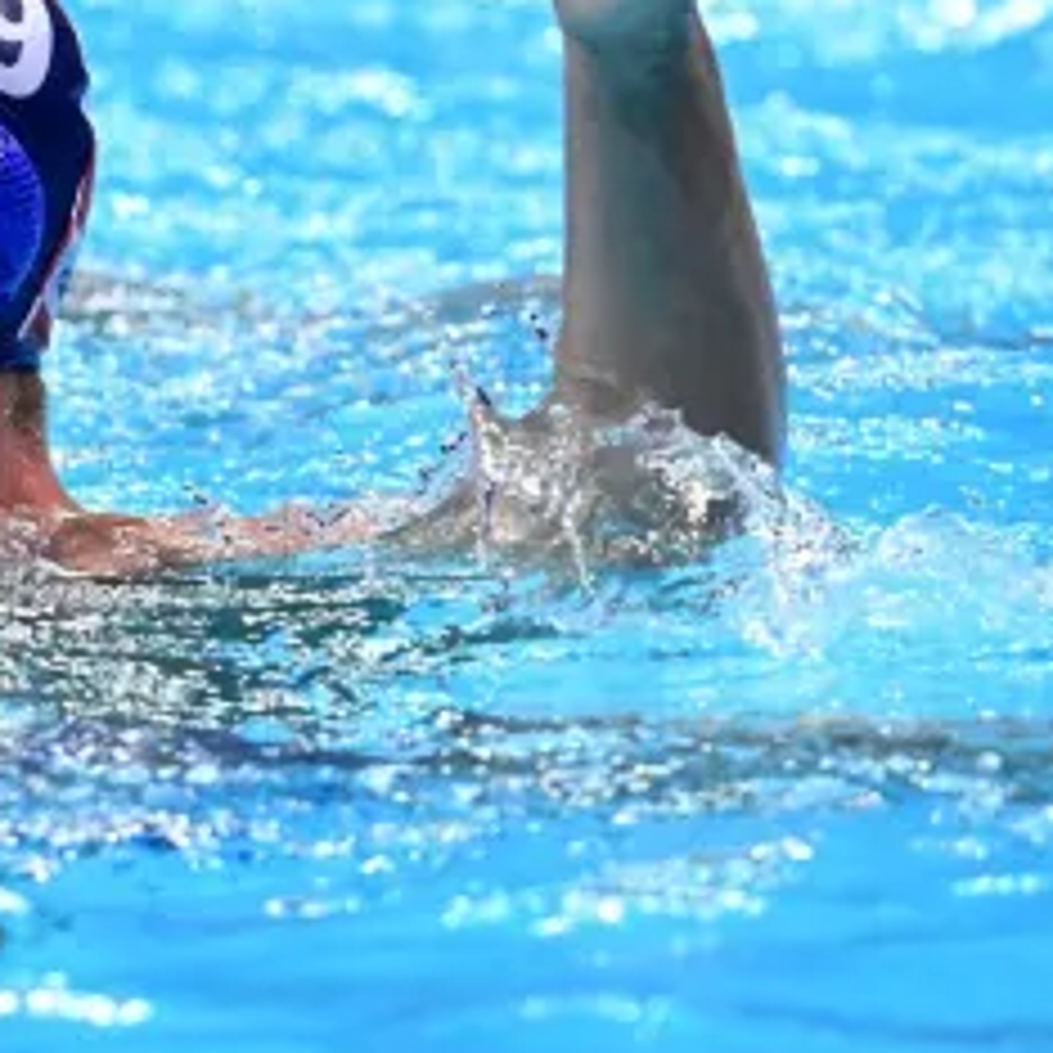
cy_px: 200
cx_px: -482
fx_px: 38029
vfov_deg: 1.6
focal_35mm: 1105
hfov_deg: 1.6
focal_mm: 400
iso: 5000
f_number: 4
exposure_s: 1/3200
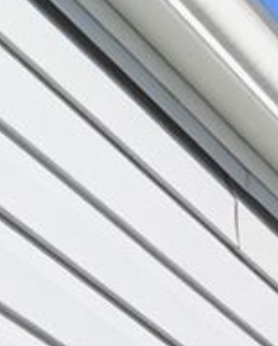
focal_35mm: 159
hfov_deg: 4.8
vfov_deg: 9.3
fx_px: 1631
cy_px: 1073
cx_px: 1810
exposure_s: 1/1600
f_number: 9
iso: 250
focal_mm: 16
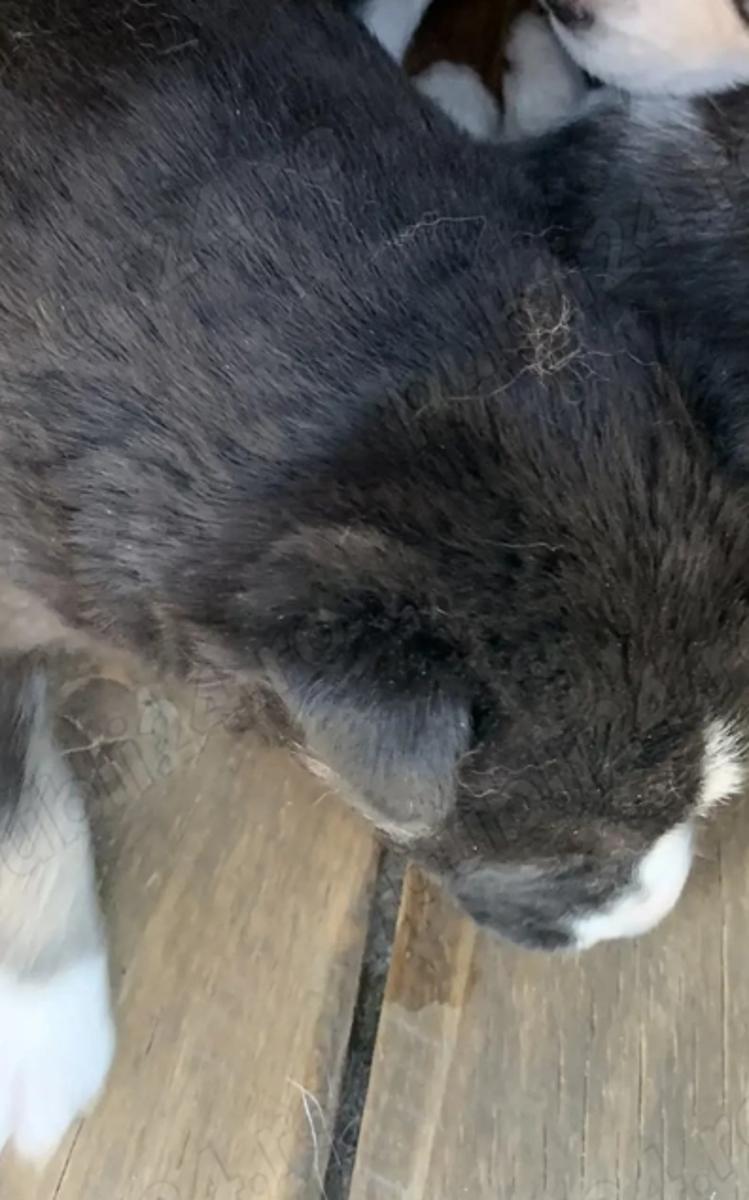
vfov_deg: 34.7
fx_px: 1895
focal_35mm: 58
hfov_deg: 22.4
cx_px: 363
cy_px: 379
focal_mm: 4.25
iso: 400
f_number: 1.8
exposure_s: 1/60
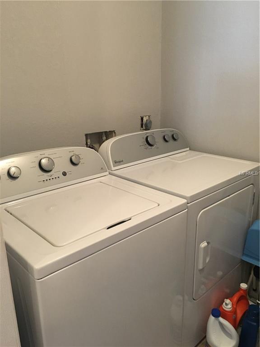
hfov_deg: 48.2
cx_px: 130
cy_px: 174
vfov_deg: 61.7
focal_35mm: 29
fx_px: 290
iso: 200
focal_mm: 4.15
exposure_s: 1/15
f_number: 2.2
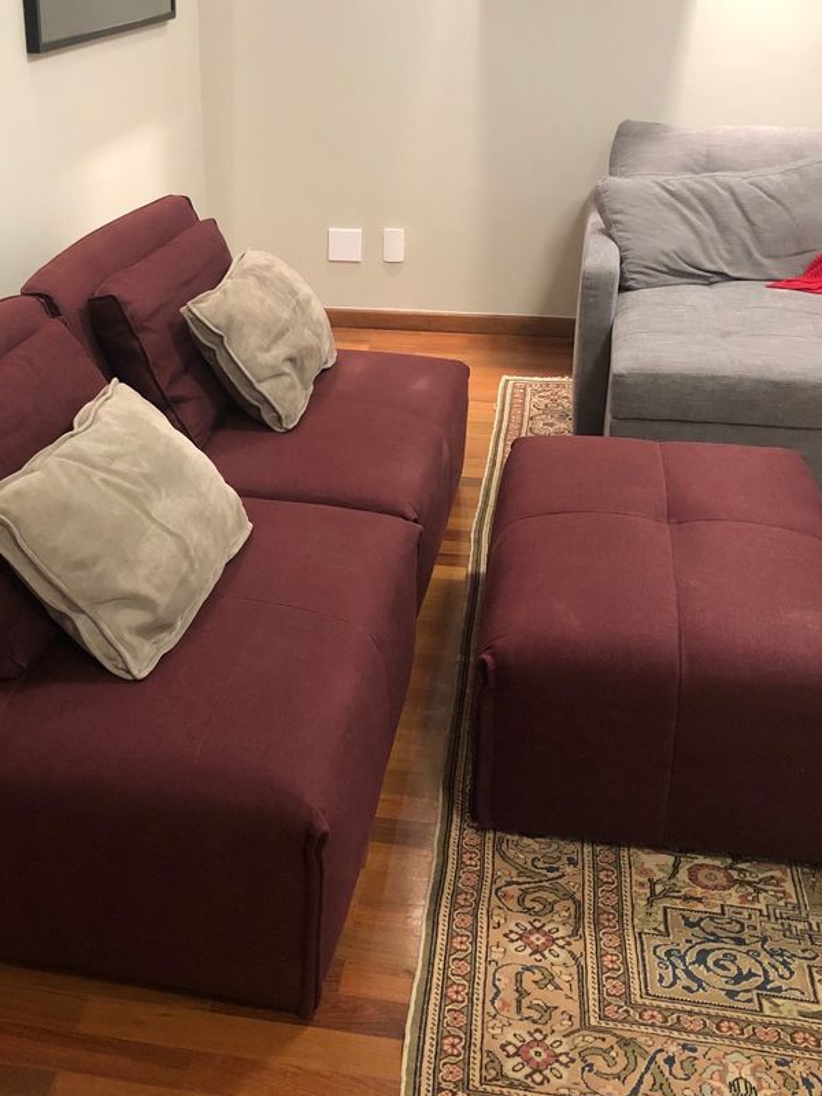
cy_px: 489
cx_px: 293
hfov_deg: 34.1
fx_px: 1330
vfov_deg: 44.7
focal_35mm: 42
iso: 80
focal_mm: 4
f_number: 1.8
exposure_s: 1/15
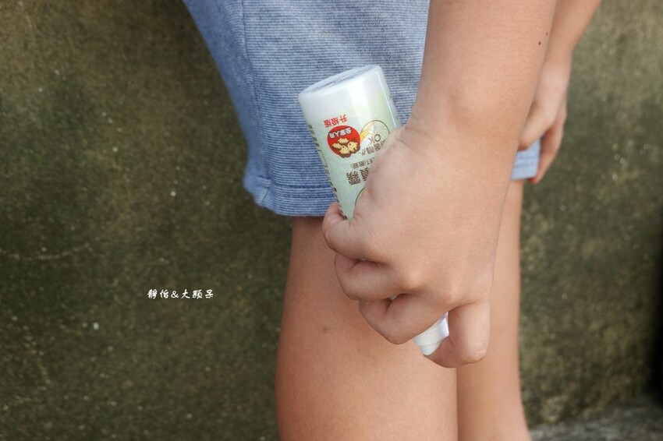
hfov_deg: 42.8
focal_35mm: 46
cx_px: 332
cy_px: 220
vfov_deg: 29.2
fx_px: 847
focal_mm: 16.86
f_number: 4
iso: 125
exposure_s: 1/100
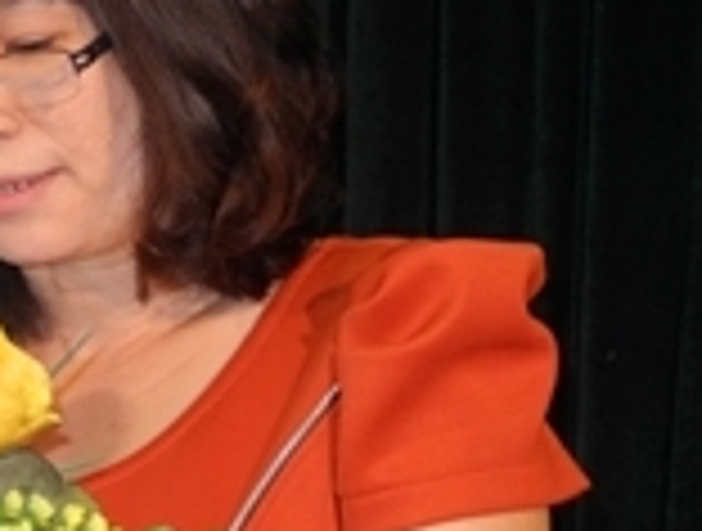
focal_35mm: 302
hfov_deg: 6.5
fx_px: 6143
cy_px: 117
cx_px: -234
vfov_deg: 4.9
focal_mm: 22.5
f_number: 4.5
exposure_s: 1/30
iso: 250
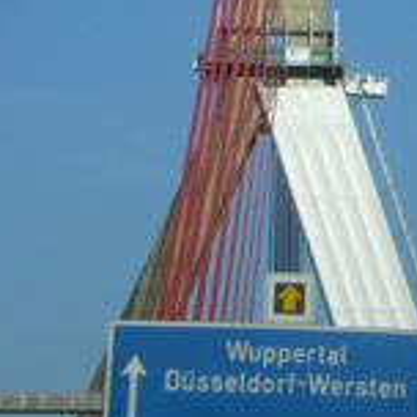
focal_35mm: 220
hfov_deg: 7.9
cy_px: -67
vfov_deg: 7.9
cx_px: 362
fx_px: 2998
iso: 64
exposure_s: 1/200
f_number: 6.9
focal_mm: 13.3
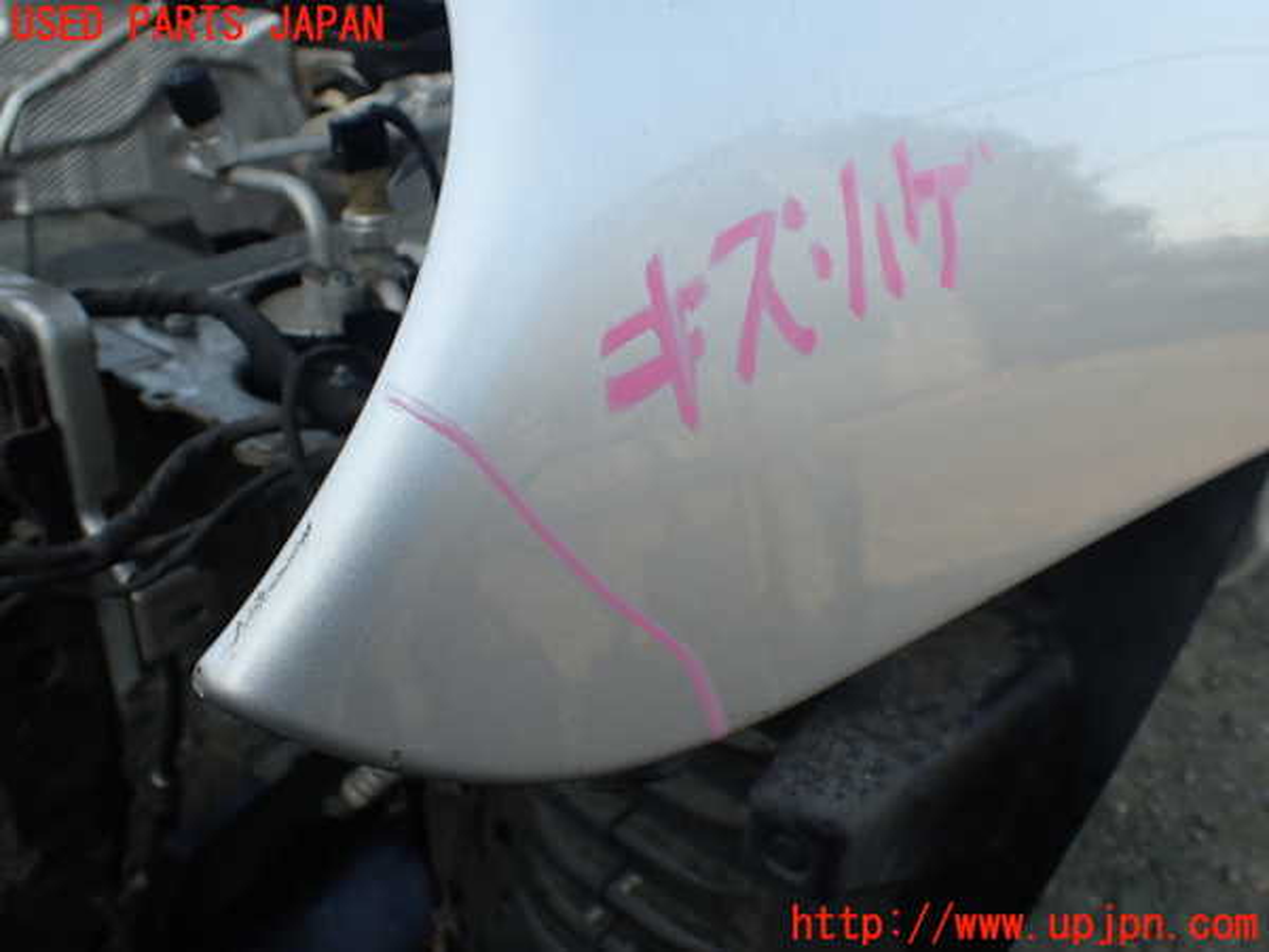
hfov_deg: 60.0
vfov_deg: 46.8
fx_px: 1100
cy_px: 476
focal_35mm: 30
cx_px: 634
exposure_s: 1/125
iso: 100
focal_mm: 5.4
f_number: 3.2
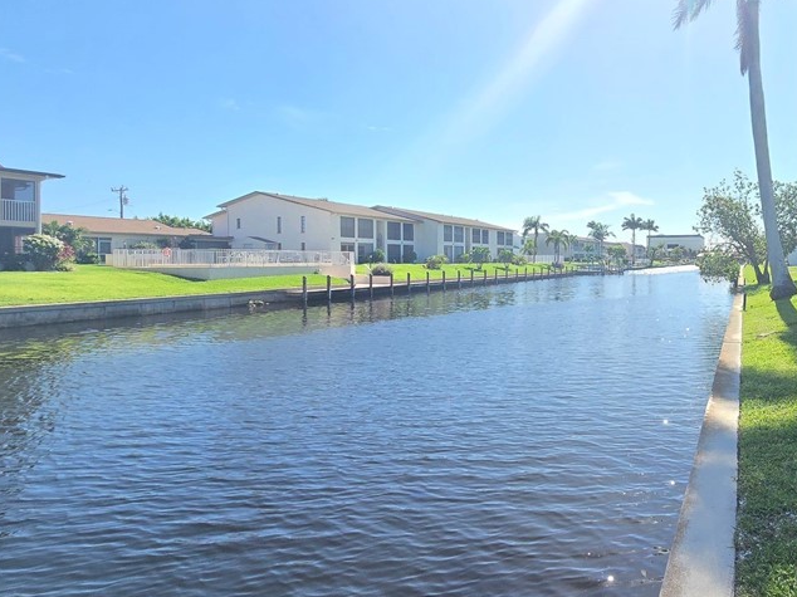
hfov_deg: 73.9
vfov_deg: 63.1
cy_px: 255
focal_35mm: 21
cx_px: 588
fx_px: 483
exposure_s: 1/1145
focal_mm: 2.2
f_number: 2.2
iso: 50
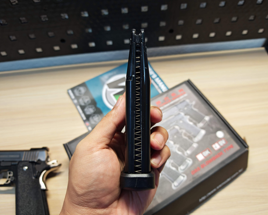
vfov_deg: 54.9
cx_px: 136
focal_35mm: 26
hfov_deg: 66.0
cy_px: 104
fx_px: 206
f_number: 2
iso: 200
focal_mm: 6.83
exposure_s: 1/100
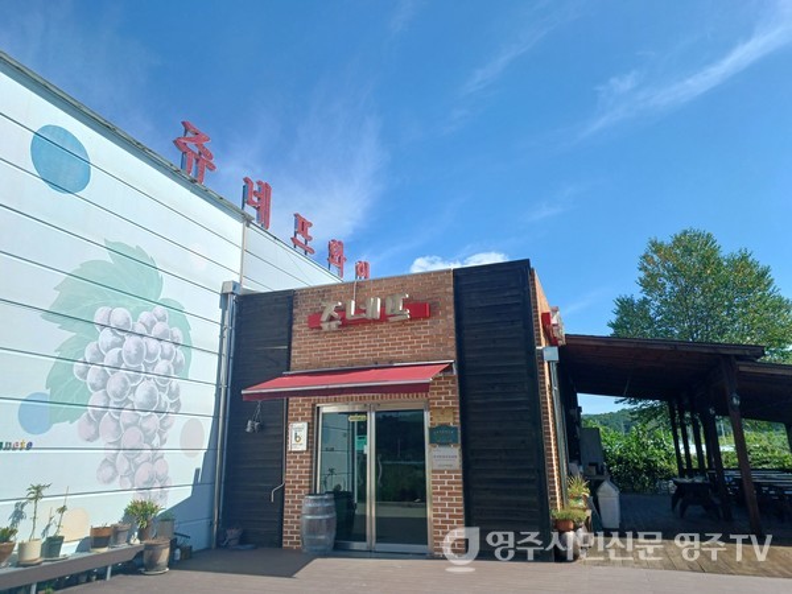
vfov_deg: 58.9
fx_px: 526
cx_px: 396
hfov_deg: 73.9
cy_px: 297
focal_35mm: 23
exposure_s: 1/702
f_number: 1.8
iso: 20
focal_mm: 5.06
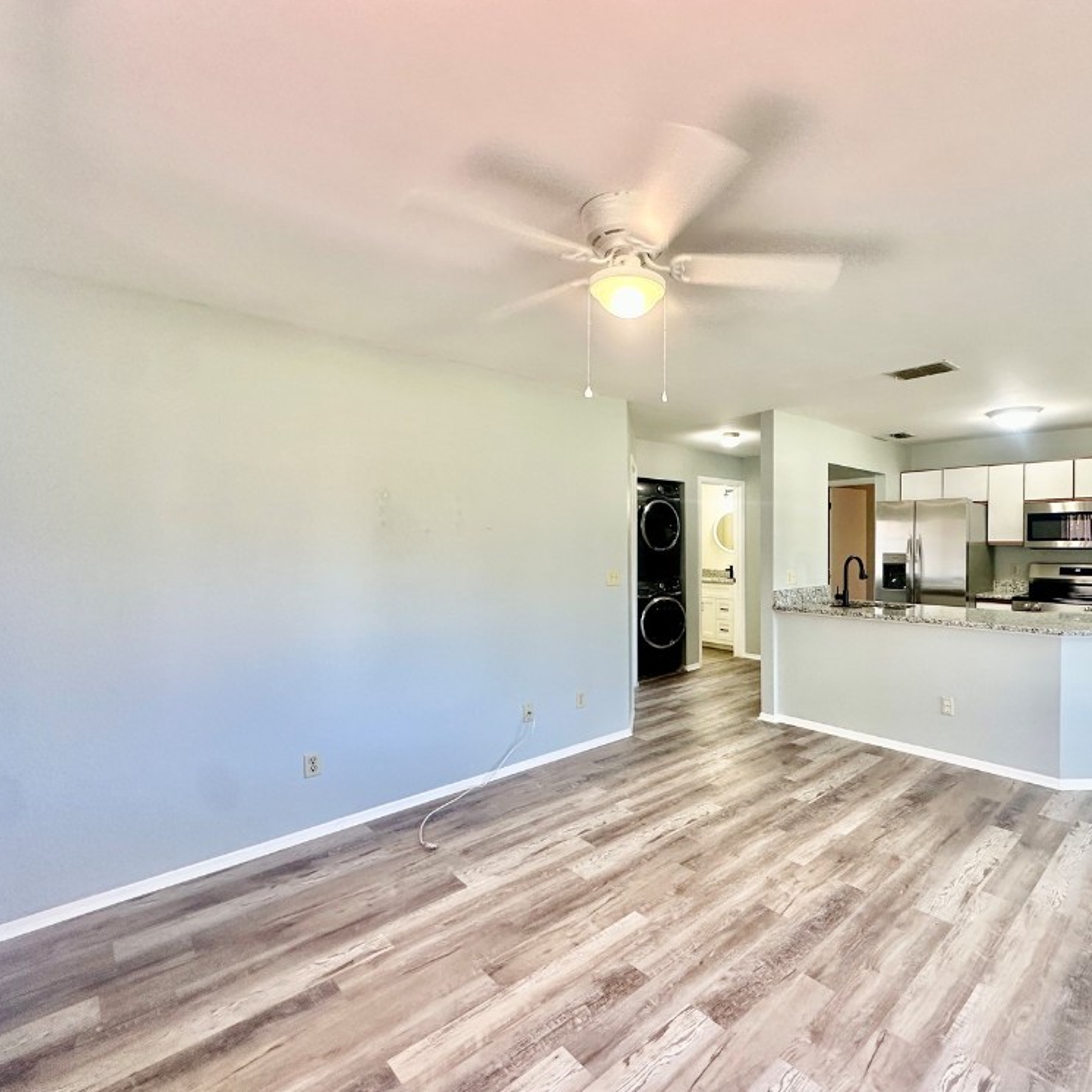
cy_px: 554
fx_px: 607
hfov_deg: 82.7
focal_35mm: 17
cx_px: 670
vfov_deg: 84.0
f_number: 2.2
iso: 200
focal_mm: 2.22
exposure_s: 1/120
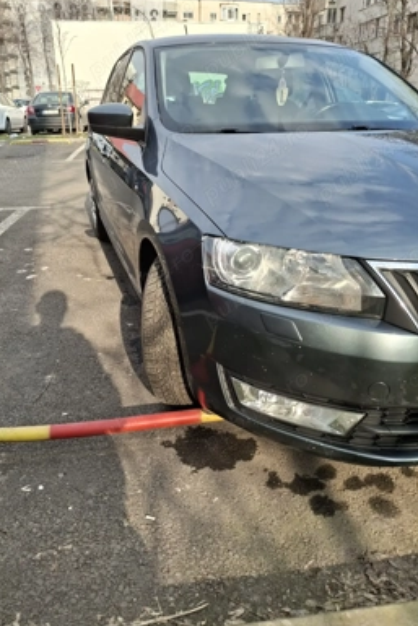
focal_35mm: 27
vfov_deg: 67.4
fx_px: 470
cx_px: 198
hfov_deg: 47.9
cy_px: 314
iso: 32
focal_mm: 4.69
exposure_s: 1/1124
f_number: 1.8
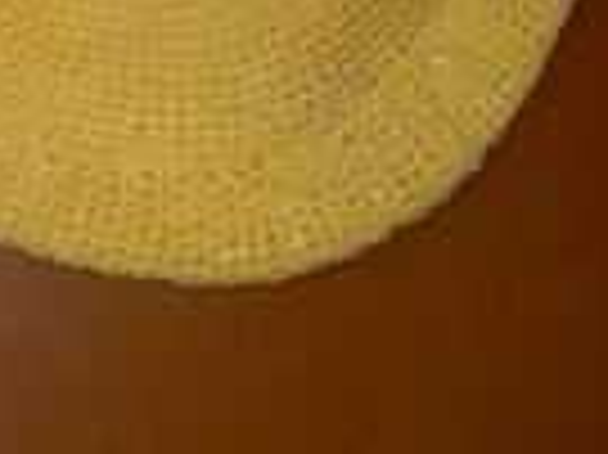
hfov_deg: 15.5
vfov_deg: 12.4
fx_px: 2053
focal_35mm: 117
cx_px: -302
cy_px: -40
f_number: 2.8
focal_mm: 6.3
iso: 100
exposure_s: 1/45
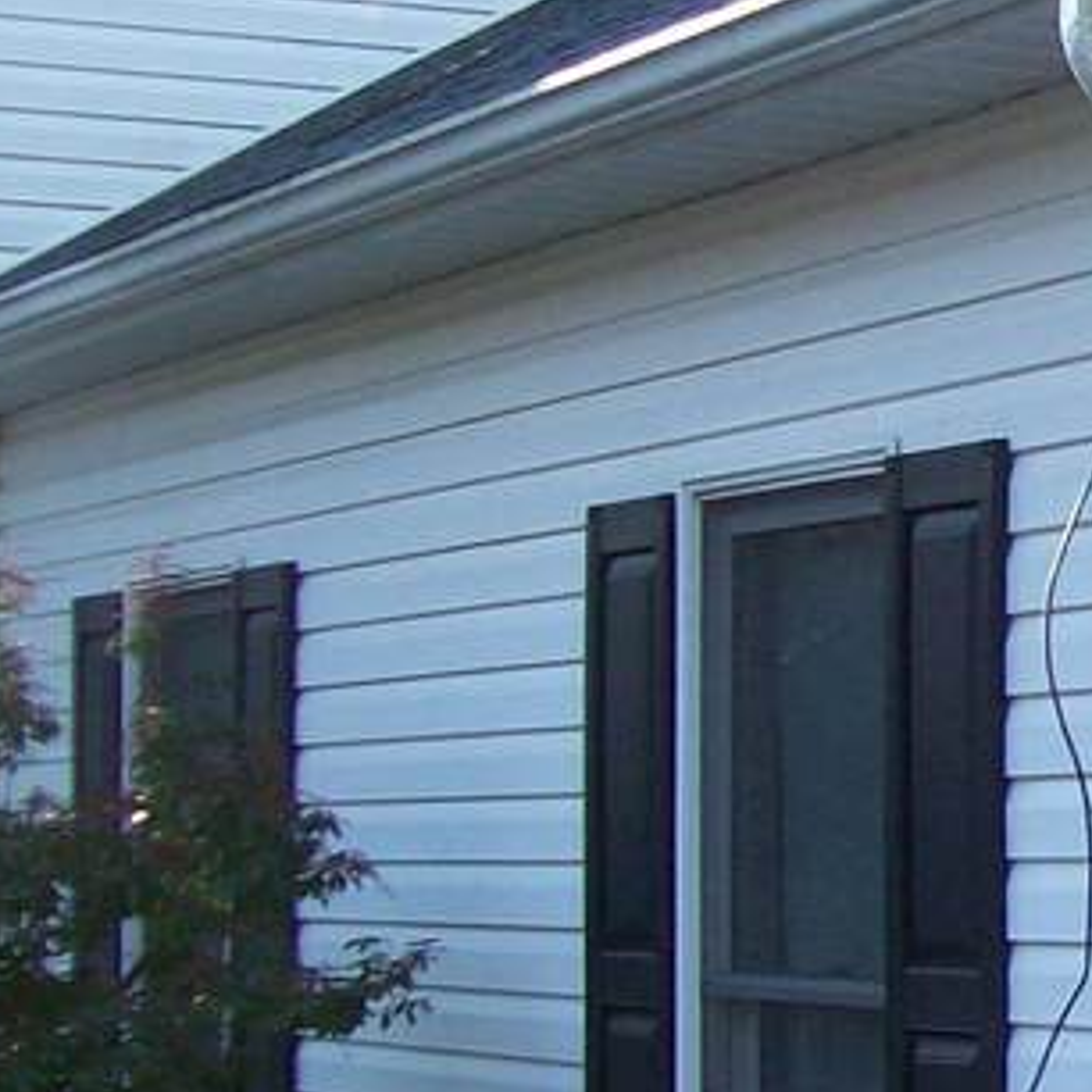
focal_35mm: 133
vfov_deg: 13.1
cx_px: 2130
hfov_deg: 11.8
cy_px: 614
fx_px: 4747
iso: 80
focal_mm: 6
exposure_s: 1/199
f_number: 2.7
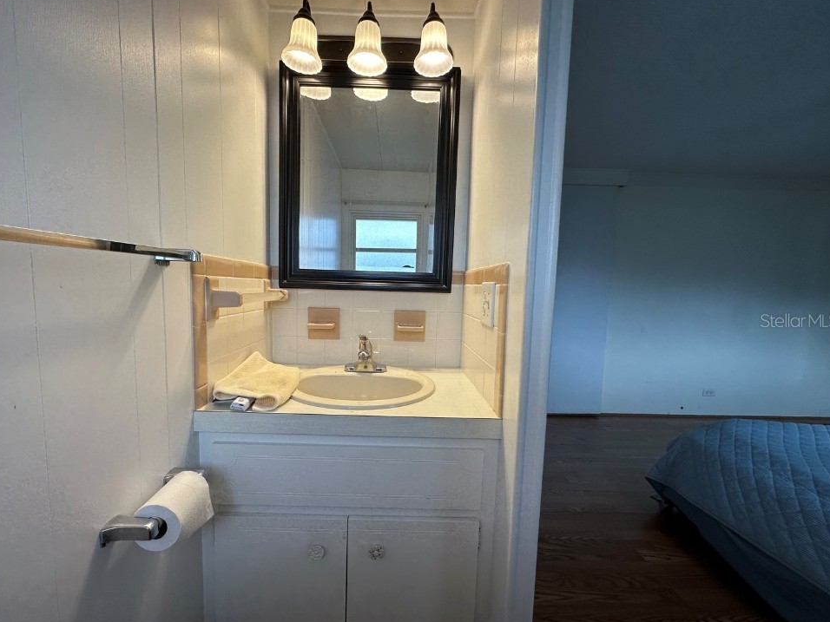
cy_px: 320
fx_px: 360
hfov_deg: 98.1
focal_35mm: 15
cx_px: 398
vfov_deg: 81.7
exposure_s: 1/120
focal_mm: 2.22
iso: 64
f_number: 2.2
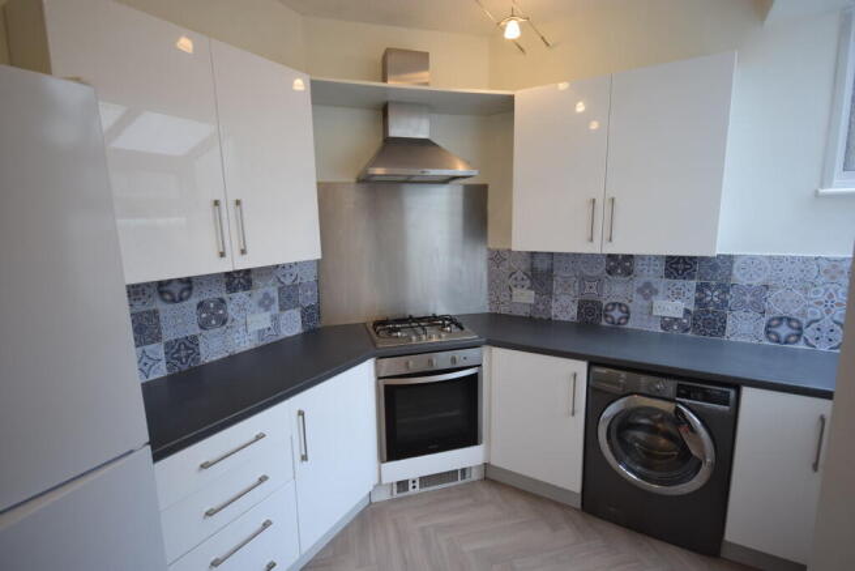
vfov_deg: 72.1
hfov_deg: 95.0
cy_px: 286
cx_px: 428
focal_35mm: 16
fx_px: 392
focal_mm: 11
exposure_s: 1/60
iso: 640
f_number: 4.2
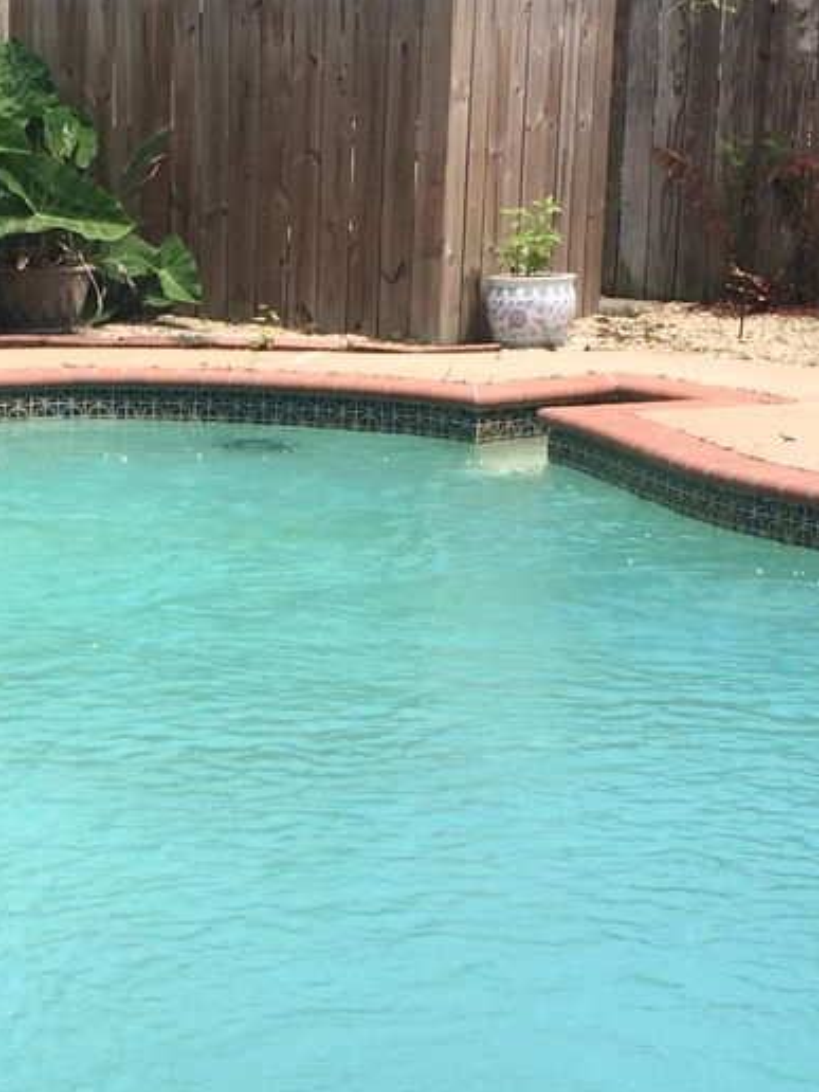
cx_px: -8
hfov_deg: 16.1
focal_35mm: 90
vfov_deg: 21.7
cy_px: 758
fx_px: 2839
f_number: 2.2
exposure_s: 1/1466
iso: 32
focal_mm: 4.15
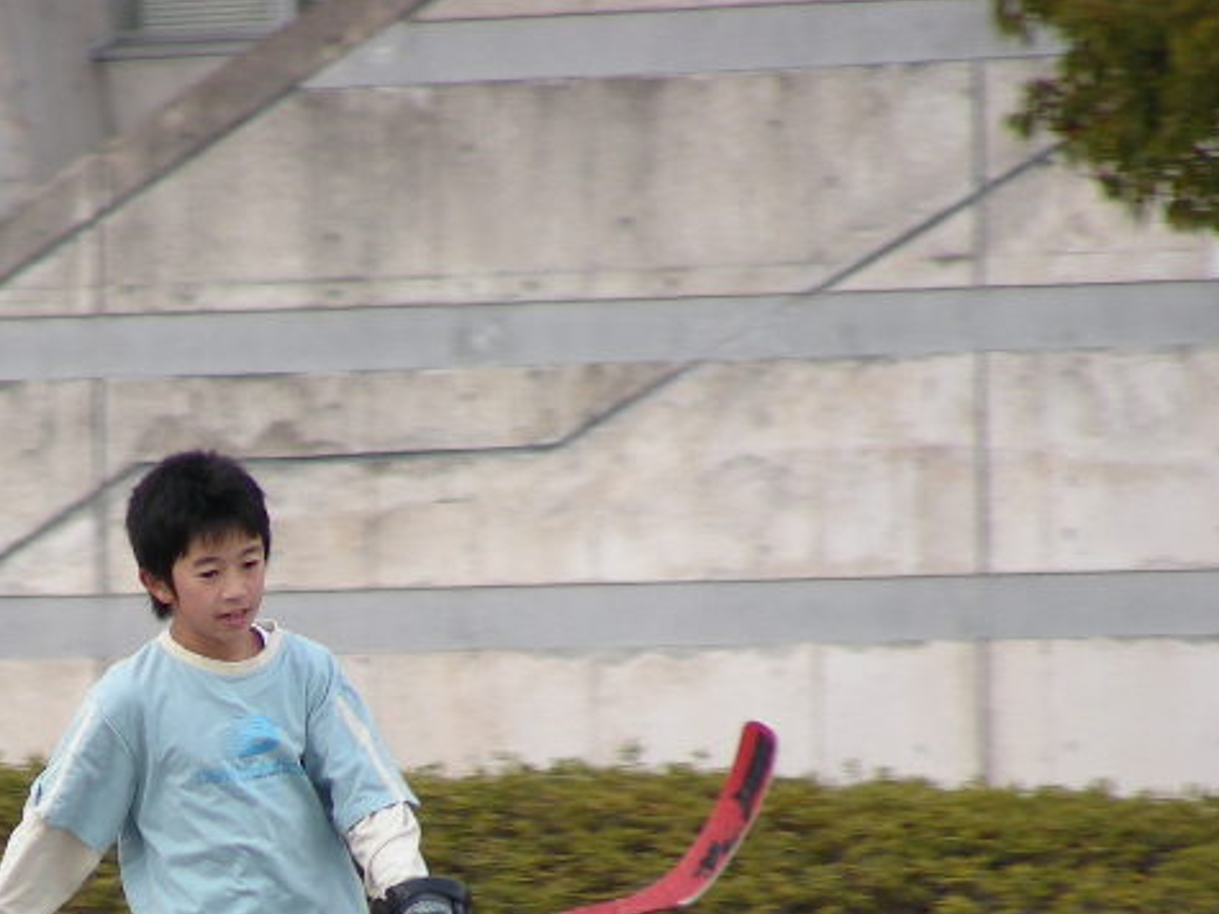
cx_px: 123
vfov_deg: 1.8
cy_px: 942
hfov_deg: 2.4
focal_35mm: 820
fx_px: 28869
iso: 50
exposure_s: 1/108
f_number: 3.5
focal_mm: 63.3
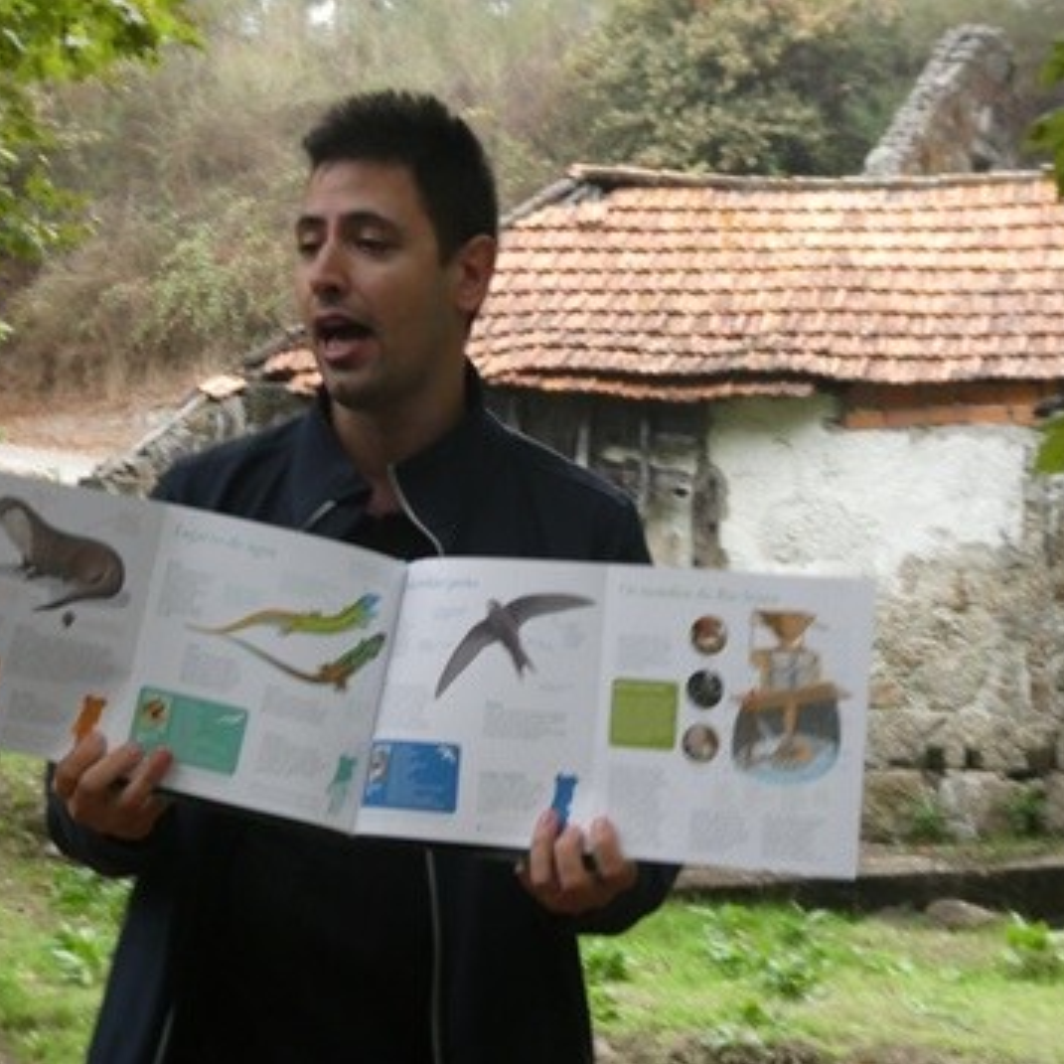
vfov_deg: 18.5
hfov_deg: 18.5
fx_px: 3269
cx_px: 387
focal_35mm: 94
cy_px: 533
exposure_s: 1/80
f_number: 4.7
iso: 500
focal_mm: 14.1
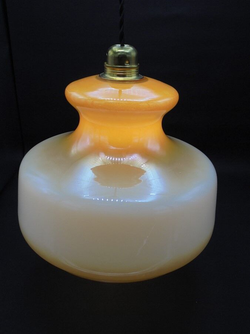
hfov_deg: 41.8
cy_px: 167
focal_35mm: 34
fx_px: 327
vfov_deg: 54.0
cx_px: 125
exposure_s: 1/320
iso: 100
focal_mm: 6.1
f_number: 4
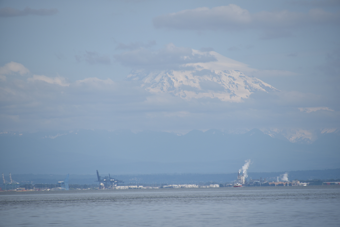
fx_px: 2834
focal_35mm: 300
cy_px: 114
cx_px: 170
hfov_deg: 6.9
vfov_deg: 4.6
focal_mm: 300
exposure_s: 1/640
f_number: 7.1
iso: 100
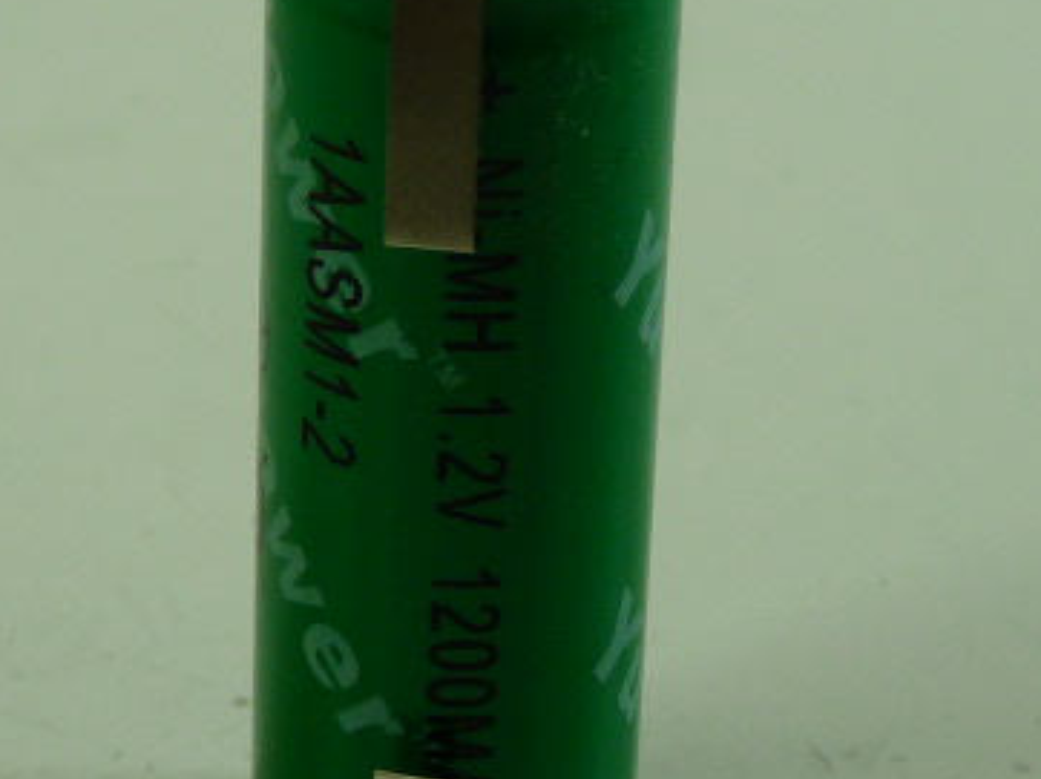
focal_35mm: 184
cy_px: 371
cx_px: 408
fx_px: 5530
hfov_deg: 10.8
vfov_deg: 8.1
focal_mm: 10.4
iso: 100
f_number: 3.2
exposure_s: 1/60
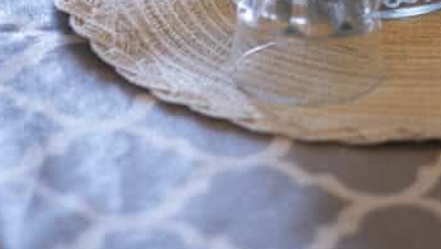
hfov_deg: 8.3
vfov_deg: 4.6
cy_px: -352
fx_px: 3030
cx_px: 254
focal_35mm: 259
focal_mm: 56
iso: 320
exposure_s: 1/80
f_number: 1.2
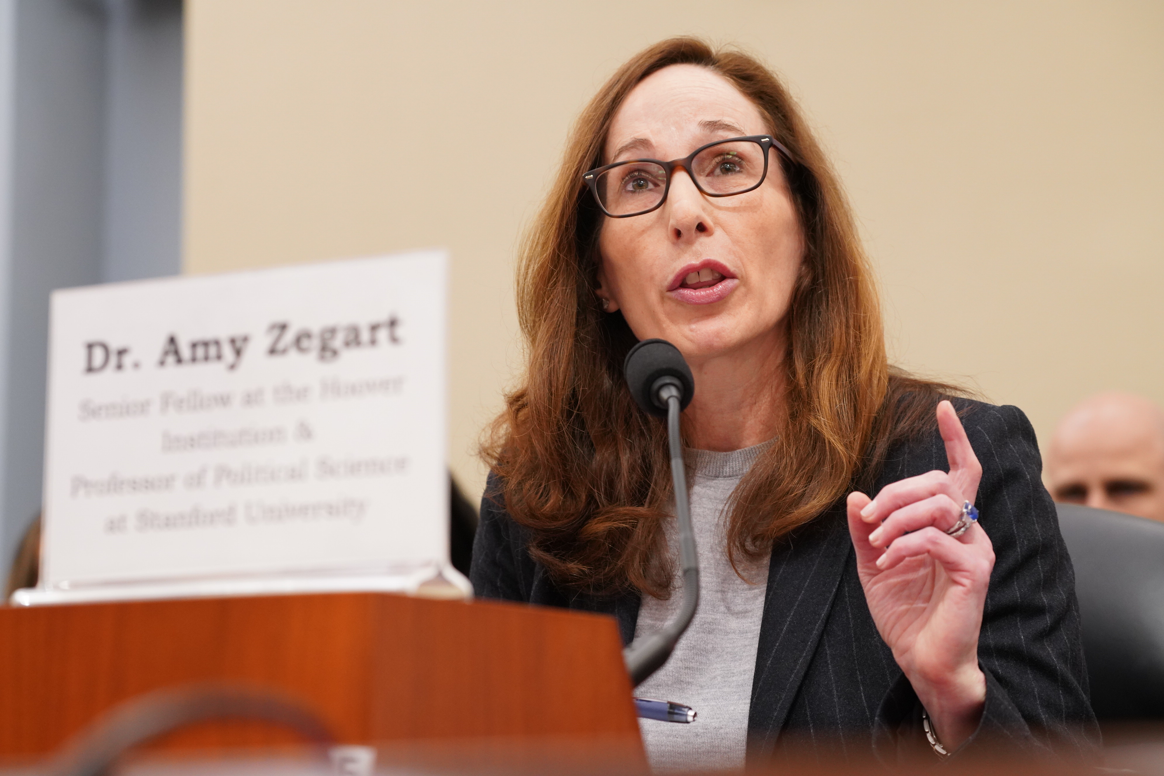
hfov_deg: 21.0
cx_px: 582
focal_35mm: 97
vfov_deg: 14.1
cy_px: 388
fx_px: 3136
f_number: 5.6
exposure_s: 1/100
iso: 3200
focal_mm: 97
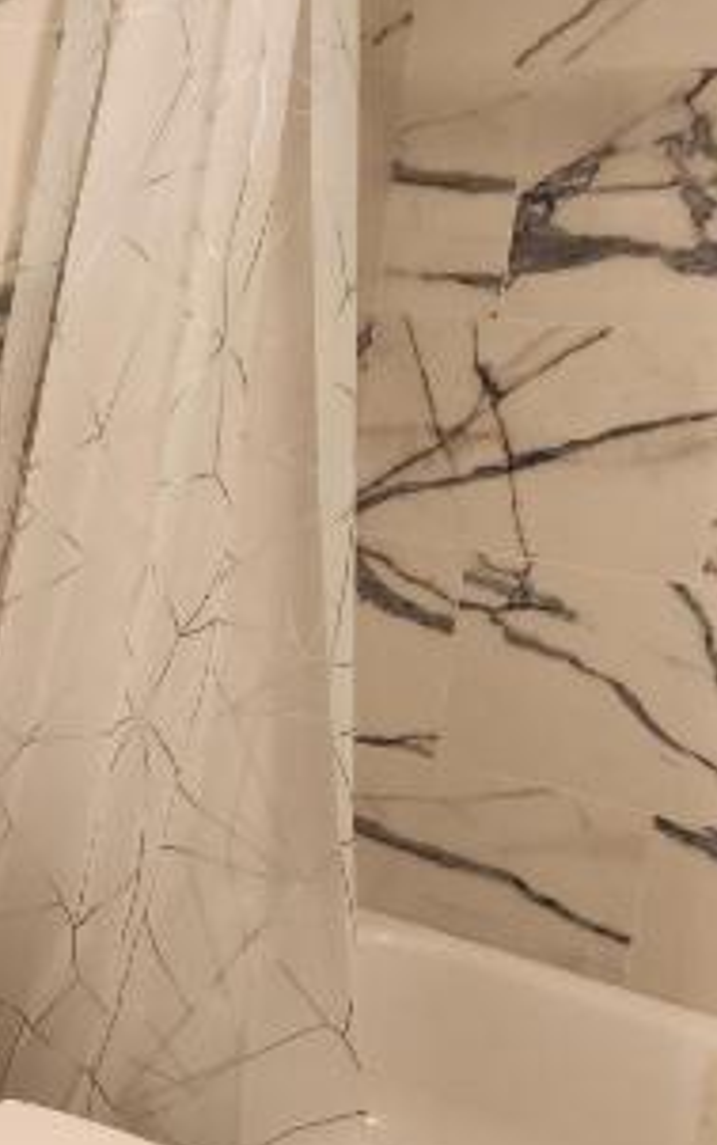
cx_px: -129
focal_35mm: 62
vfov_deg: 32.5
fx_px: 1937
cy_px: 808
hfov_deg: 19.8
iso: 200
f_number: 1.8
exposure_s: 1/180
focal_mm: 5.4
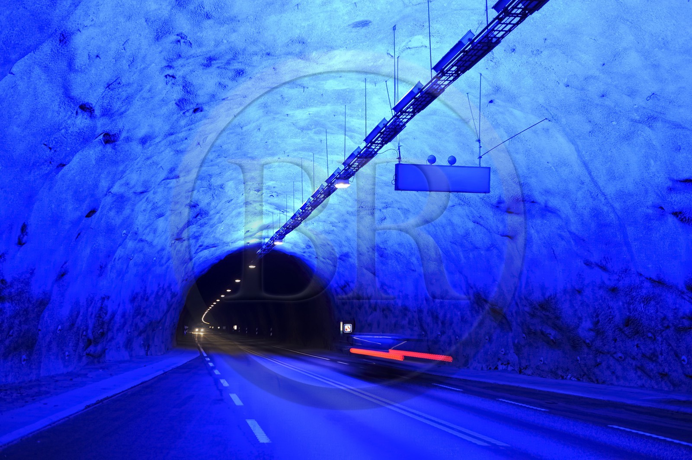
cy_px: 230
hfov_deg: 41.1
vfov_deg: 28.0
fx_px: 922
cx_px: 346
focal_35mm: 48
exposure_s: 1/3.33
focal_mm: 48
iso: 200
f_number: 4.5
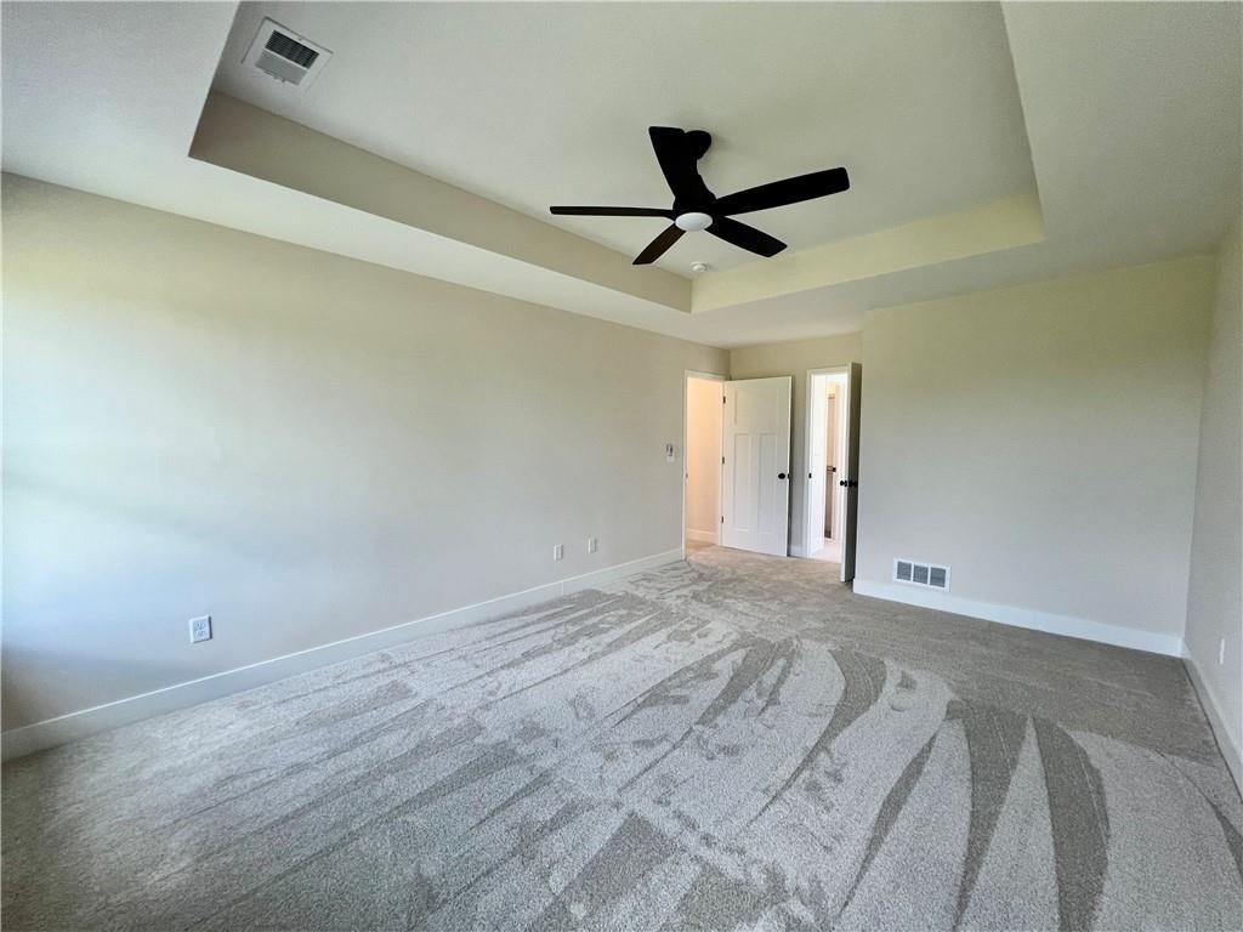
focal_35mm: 13
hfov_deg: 106.2
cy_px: 466
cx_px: 622
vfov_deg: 89.9
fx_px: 467
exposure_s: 1/120
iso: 125
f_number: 1.8
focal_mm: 1.57
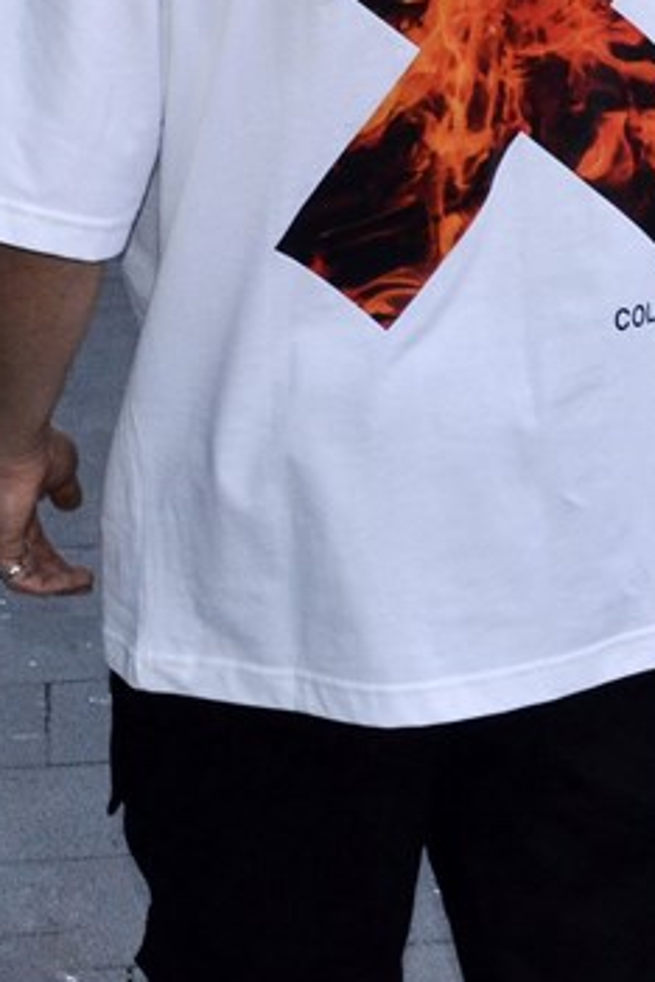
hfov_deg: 17.7
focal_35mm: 77
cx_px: 406
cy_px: 3
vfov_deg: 25.1
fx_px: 2101
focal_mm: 24
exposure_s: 1/200
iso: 800
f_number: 13
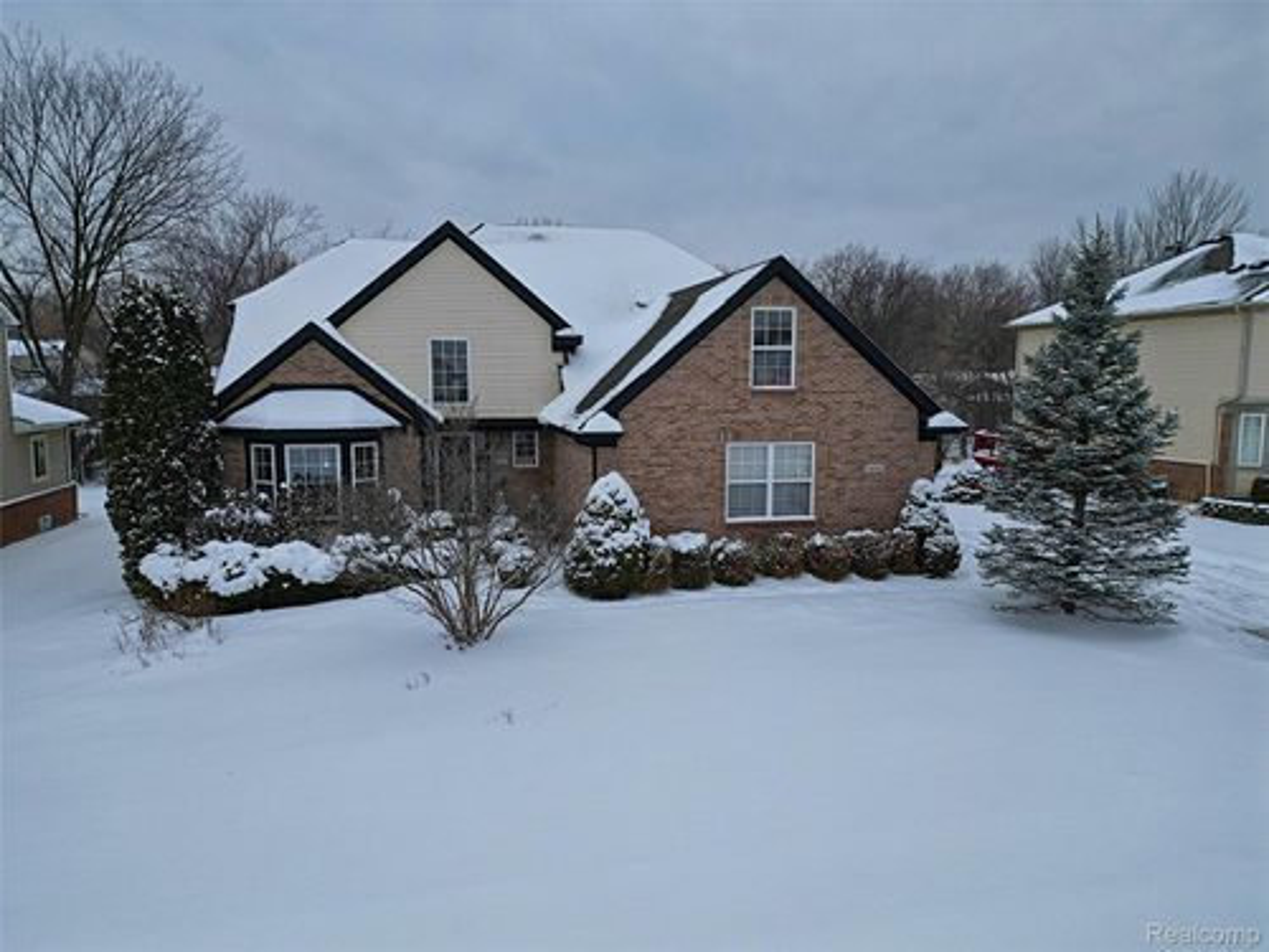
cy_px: 476
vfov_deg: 56.8
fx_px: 880
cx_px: 634
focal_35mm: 24
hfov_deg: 71.6
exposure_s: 1/640
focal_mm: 6.7
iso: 110
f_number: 1.7
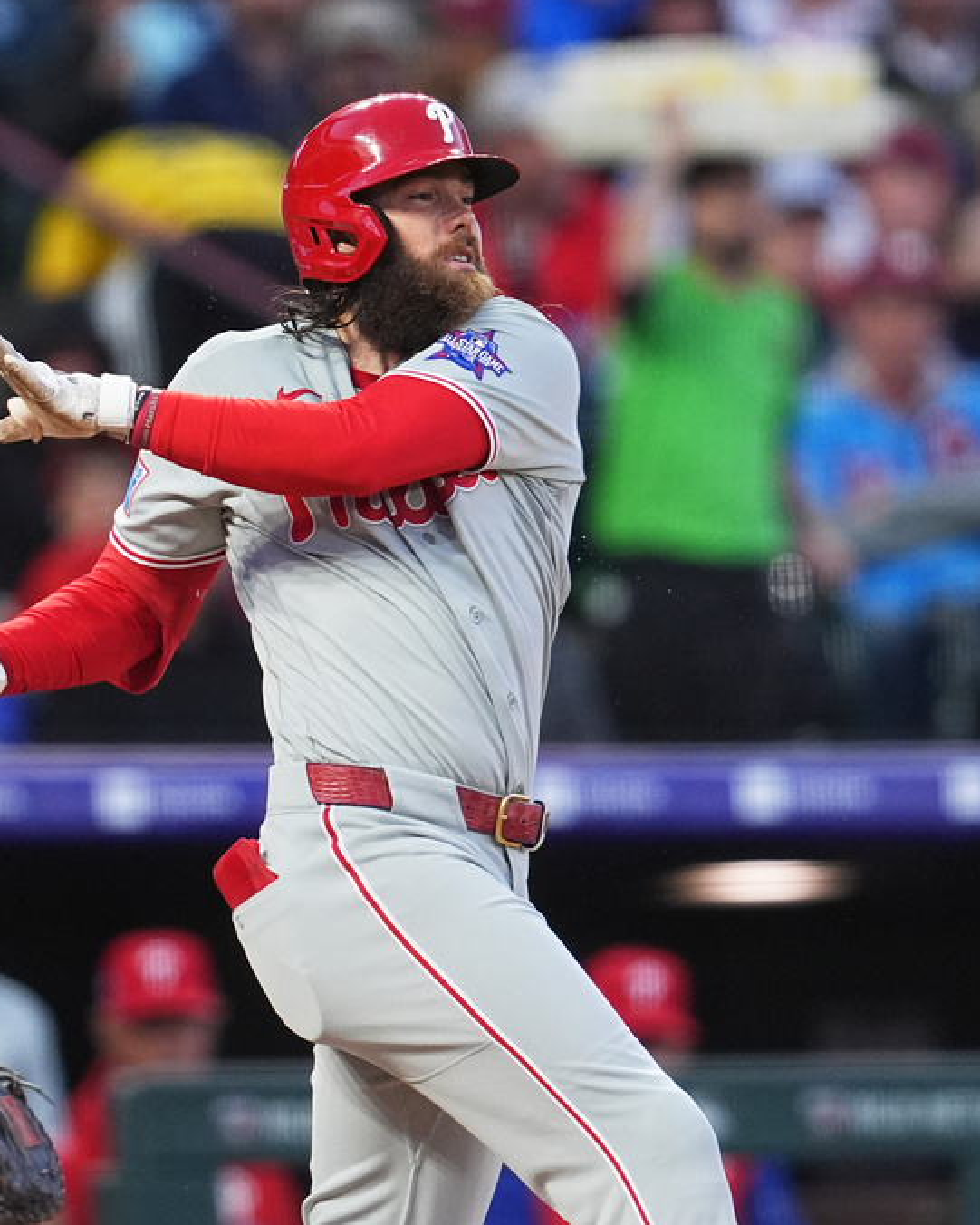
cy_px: 614
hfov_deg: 1.8
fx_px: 30919
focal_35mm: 853
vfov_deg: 2.3
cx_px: 348
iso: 2500
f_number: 3.2
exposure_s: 1/2000
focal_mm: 400
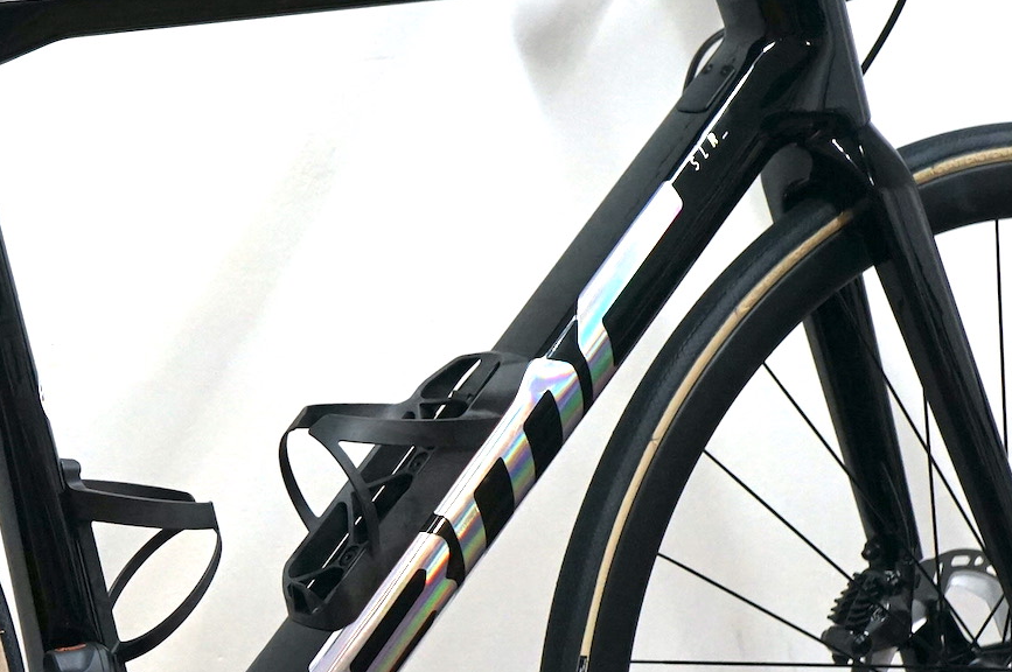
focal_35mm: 130
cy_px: 395
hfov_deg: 15.5
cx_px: 49
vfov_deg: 10.5
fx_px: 3650
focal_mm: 49
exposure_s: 1/160
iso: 2000
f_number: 4.5
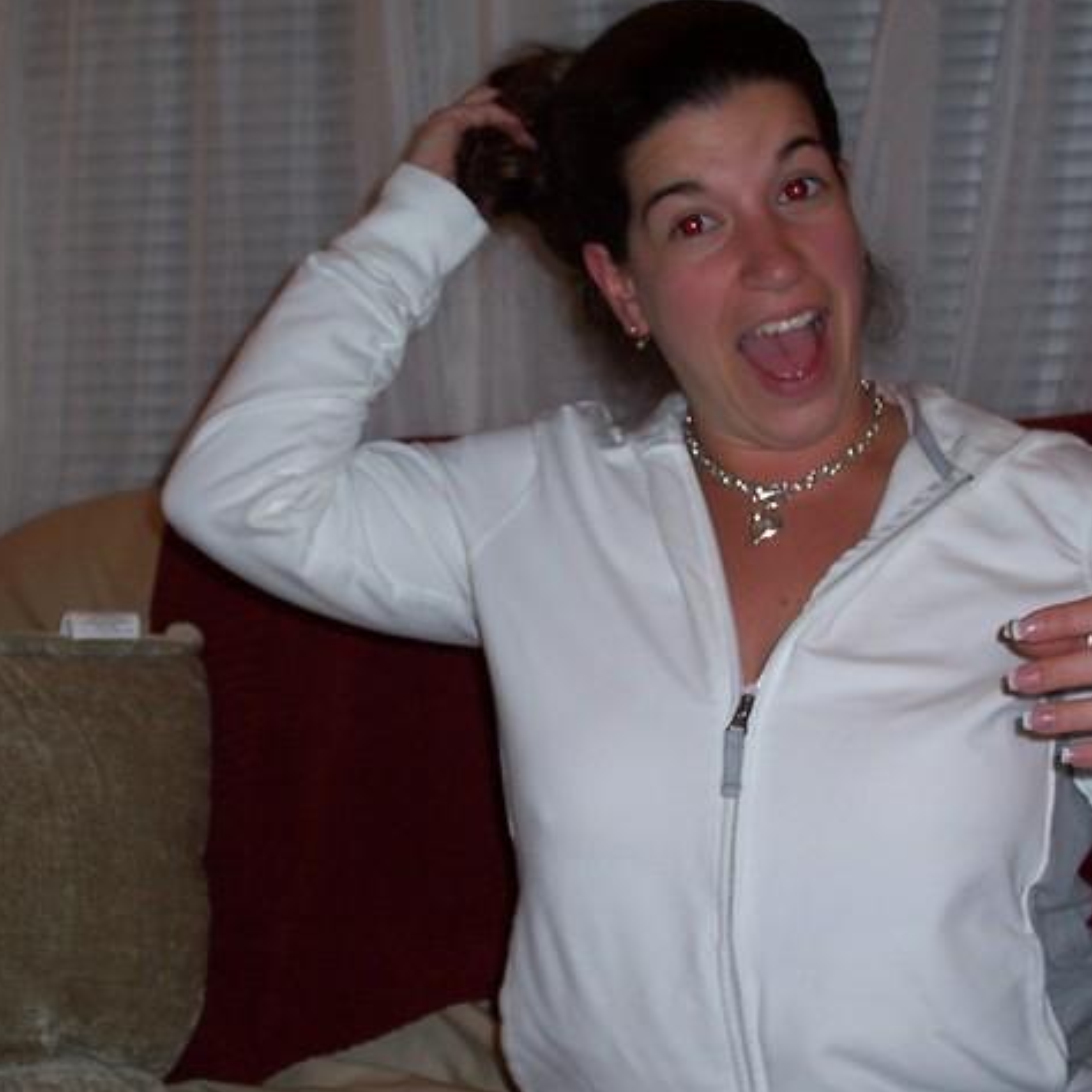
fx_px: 2427
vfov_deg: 25.4
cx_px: 502
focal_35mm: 68
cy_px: 546
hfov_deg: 25.4
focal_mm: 8.6
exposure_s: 1/60
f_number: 3.4
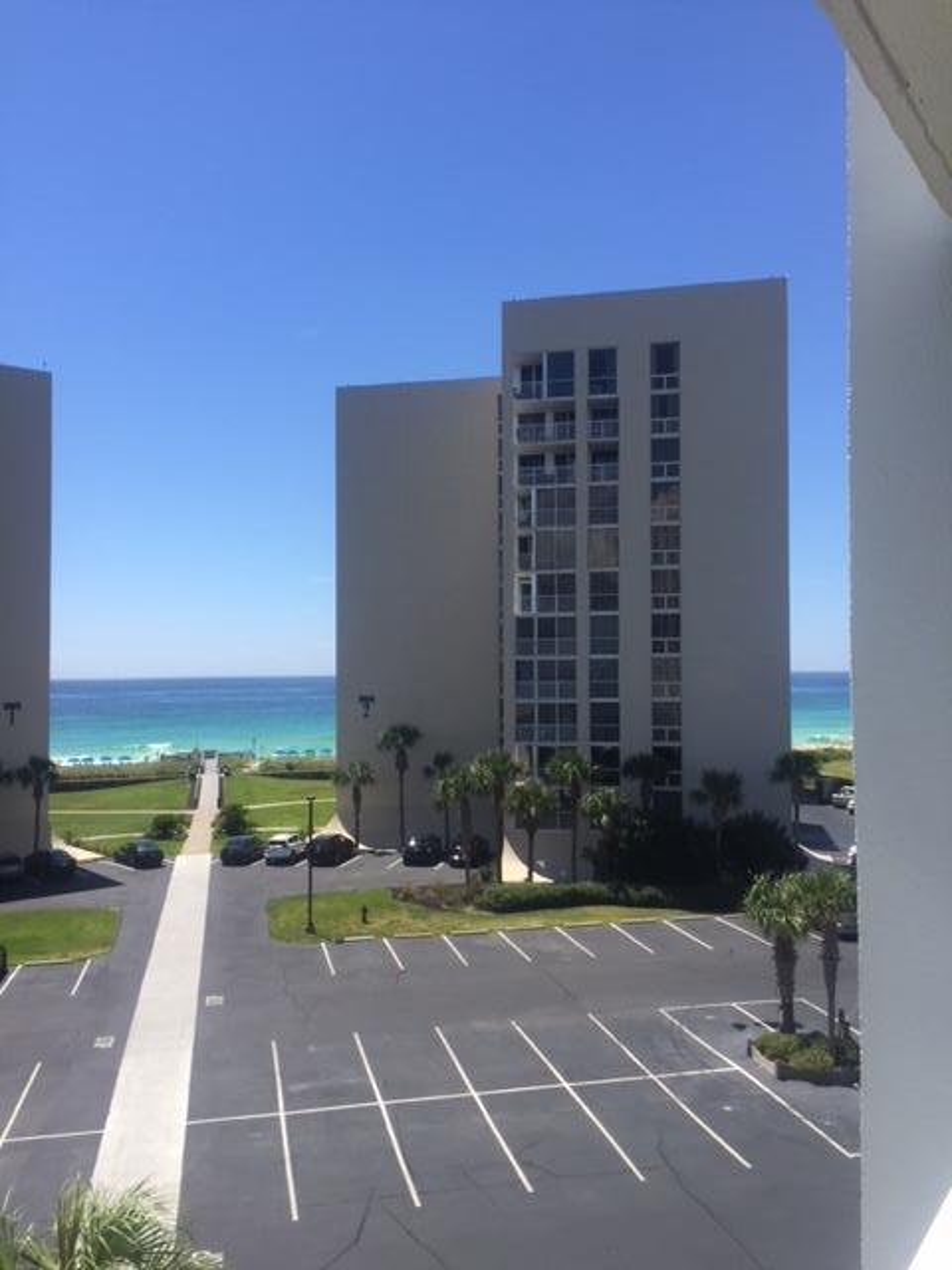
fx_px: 1063
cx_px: 476
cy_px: 635
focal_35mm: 29
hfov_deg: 48.2
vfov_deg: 61.7
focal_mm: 4.15
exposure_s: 1/2326
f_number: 2.2
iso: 32
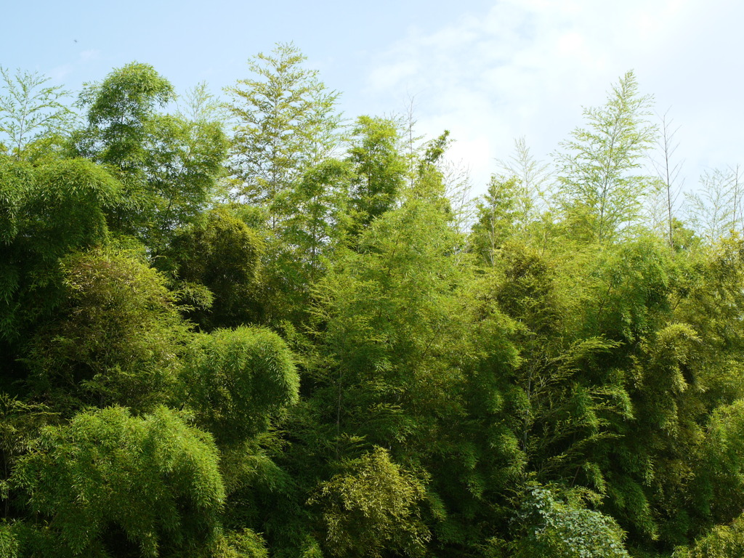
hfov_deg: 27.0
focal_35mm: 72
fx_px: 1547
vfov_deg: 20.4
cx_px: 372
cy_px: 279
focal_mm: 36
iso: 100
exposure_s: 1/200
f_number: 6.3
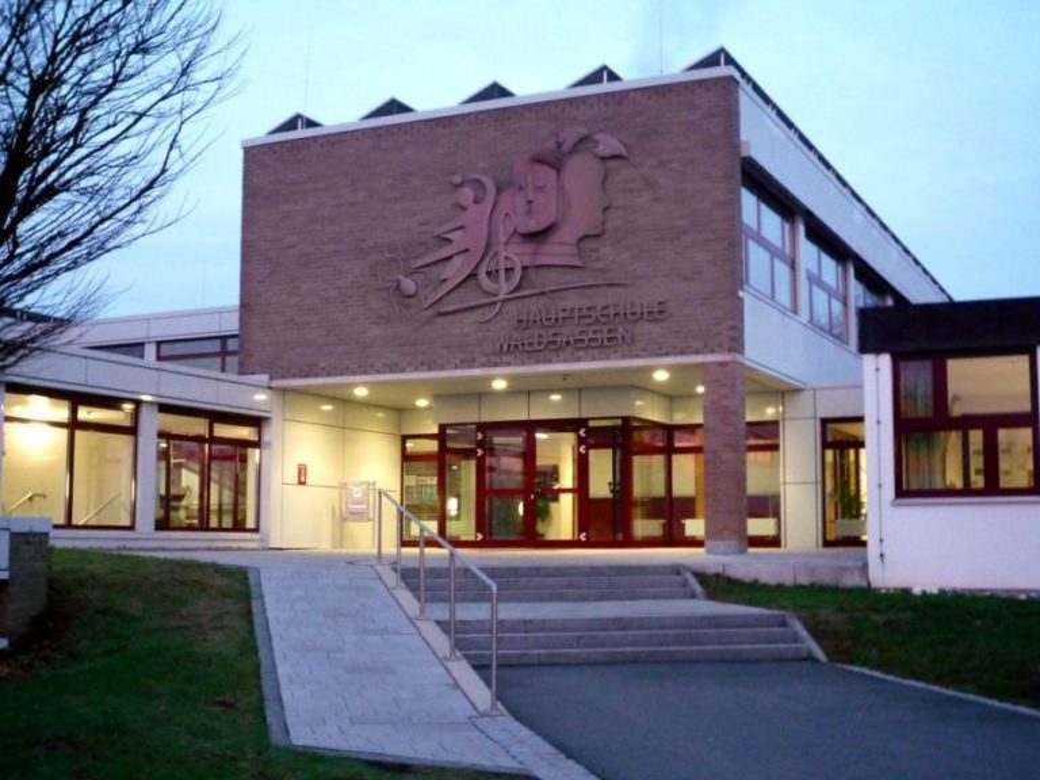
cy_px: 390
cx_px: 520
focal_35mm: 47
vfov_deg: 30.9
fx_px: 1412
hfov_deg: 40.4
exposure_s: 1/15
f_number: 4.3
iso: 800
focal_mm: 8.3
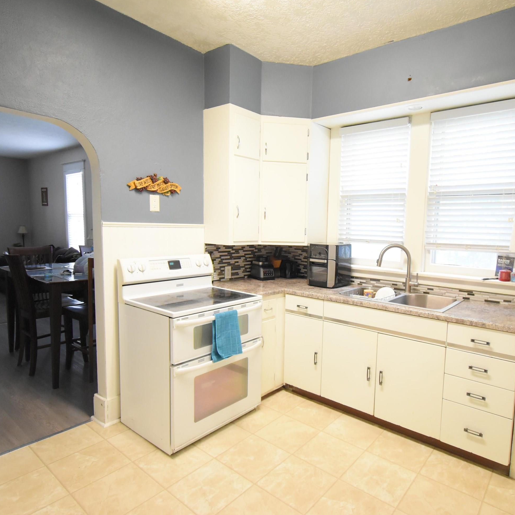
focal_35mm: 20
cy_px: 266
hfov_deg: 74.3
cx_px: 297
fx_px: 337
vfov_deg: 74.8
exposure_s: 1/60
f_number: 4.5
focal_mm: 10
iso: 2500
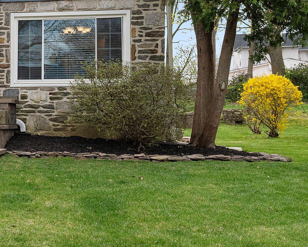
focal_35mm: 74
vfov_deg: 20.4
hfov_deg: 23.6
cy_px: 31
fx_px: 675
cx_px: -54
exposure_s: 1/200
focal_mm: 30
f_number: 11
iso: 640
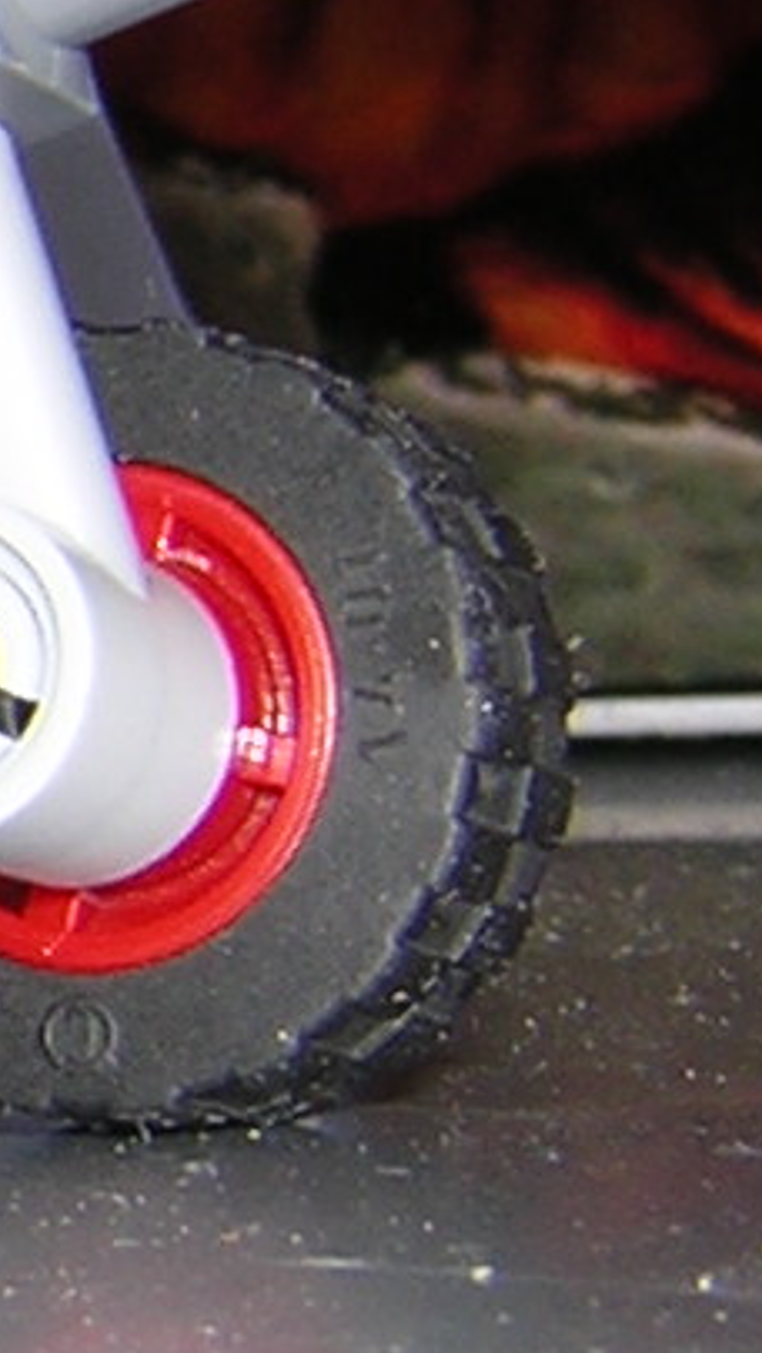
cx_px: -1303
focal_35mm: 172
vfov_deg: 12.5
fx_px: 6174
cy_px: 264
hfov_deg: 6.6
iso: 100
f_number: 5.4
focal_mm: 5.2
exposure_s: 1/60.1
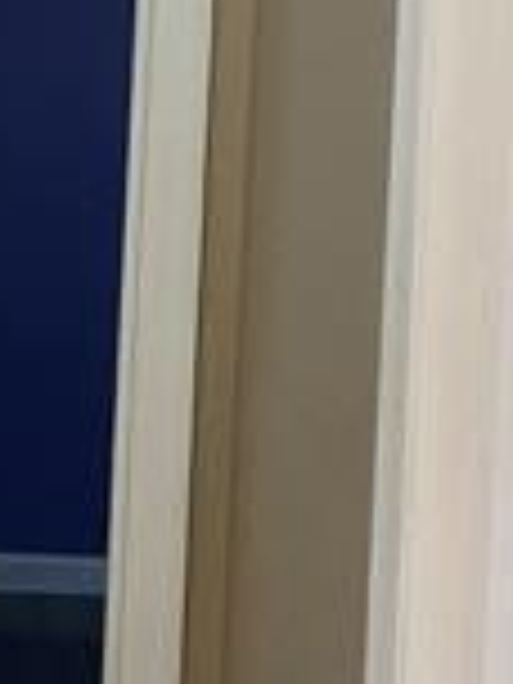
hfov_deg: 9.8
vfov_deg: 13.3
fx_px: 2905
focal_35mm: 147
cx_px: -207
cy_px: 0
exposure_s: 1/60
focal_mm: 3
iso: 80
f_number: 1.8
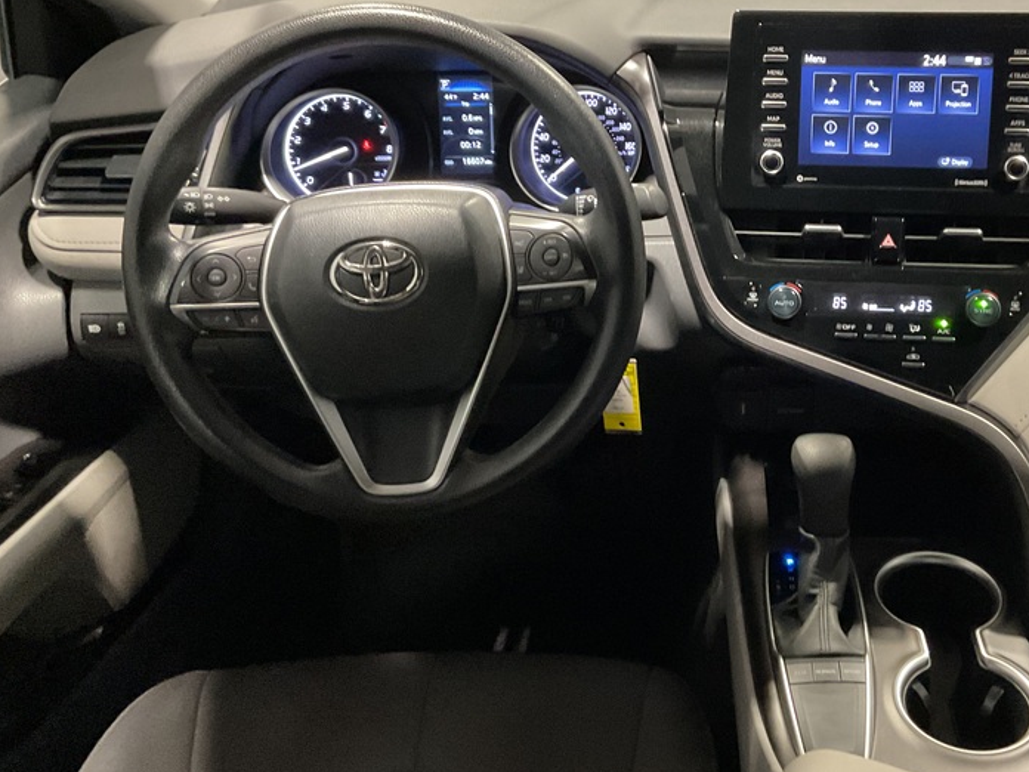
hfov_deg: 45.9
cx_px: 707
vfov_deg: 35.8
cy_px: 305
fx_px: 1189
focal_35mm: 40
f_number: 1.8
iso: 250
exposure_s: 1/33
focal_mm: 3
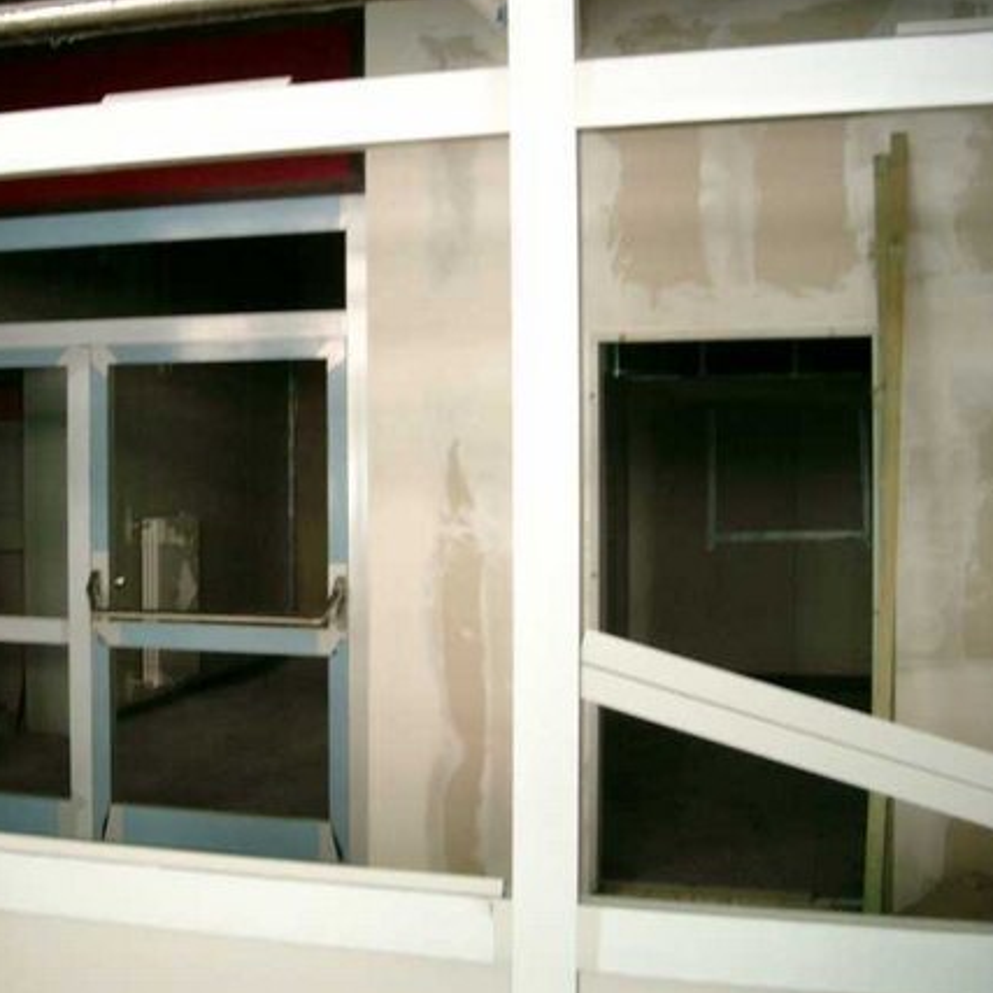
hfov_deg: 36.3
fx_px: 1493
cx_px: 312
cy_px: 486
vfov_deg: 36.8
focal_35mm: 46
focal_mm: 7.6
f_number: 2.6
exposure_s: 1/25
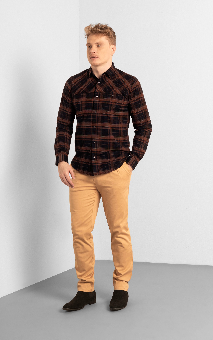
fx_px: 669
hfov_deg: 18.1
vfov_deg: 28.6
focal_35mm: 72
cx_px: 103
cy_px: 171
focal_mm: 70
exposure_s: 1/160
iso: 1000
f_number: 10
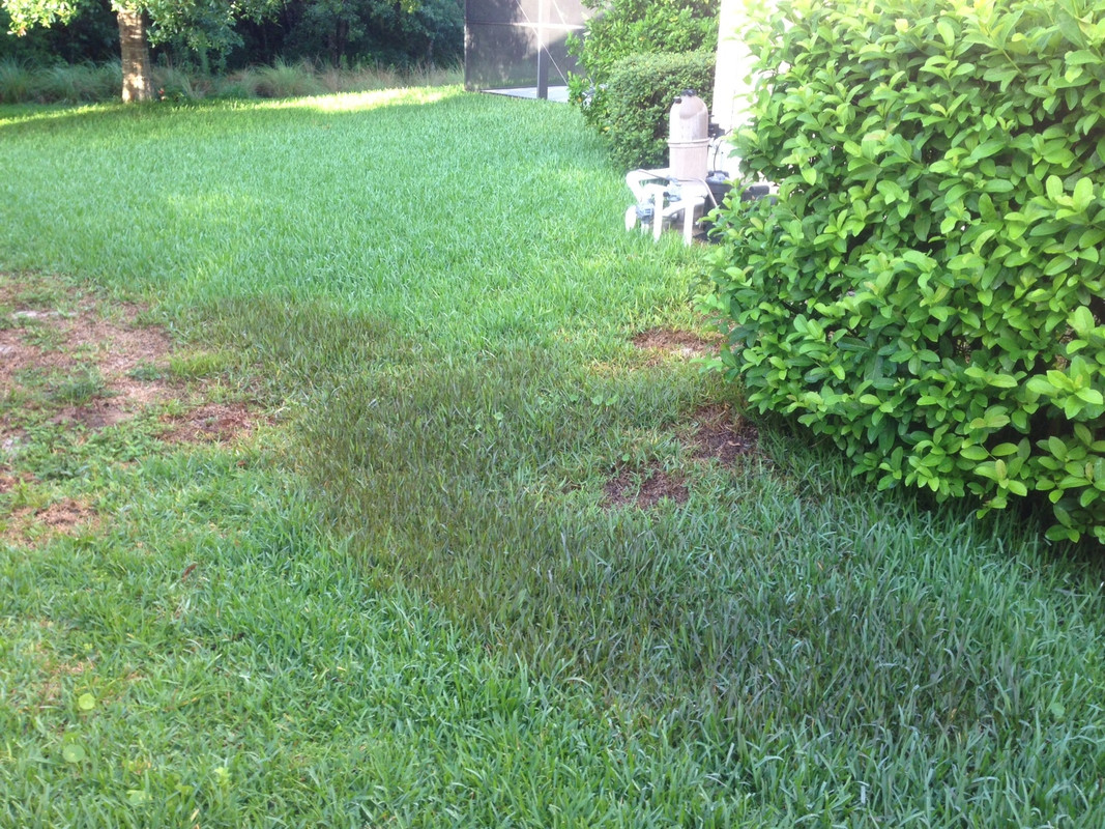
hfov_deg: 55.4
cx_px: 552
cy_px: 414
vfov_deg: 42.9
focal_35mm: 33
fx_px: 1053
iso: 64
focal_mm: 4.13
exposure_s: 1/60
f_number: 2.4
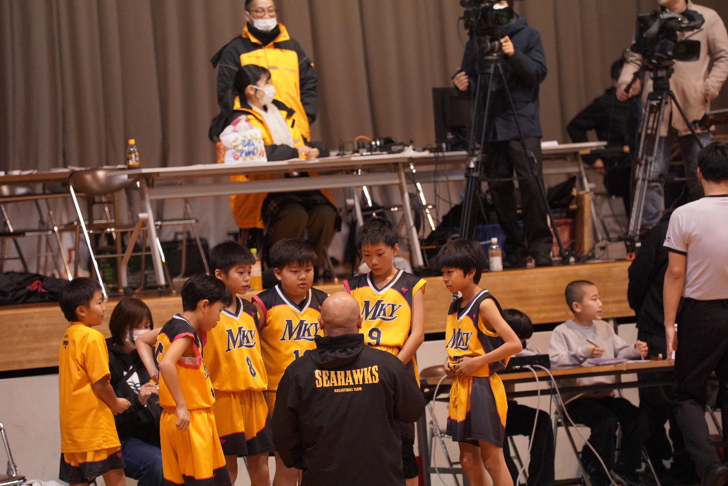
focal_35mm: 200
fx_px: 4045
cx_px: 364
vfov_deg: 6.9
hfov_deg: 10.3
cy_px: 243
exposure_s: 1/250
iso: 10000
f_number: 4
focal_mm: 200
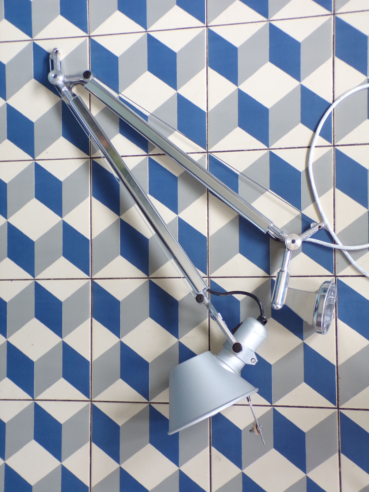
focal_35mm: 56
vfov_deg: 34.3
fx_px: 796
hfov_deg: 26.1
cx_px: 184
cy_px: 246
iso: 200
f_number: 3.7
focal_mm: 10.1
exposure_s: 1/20
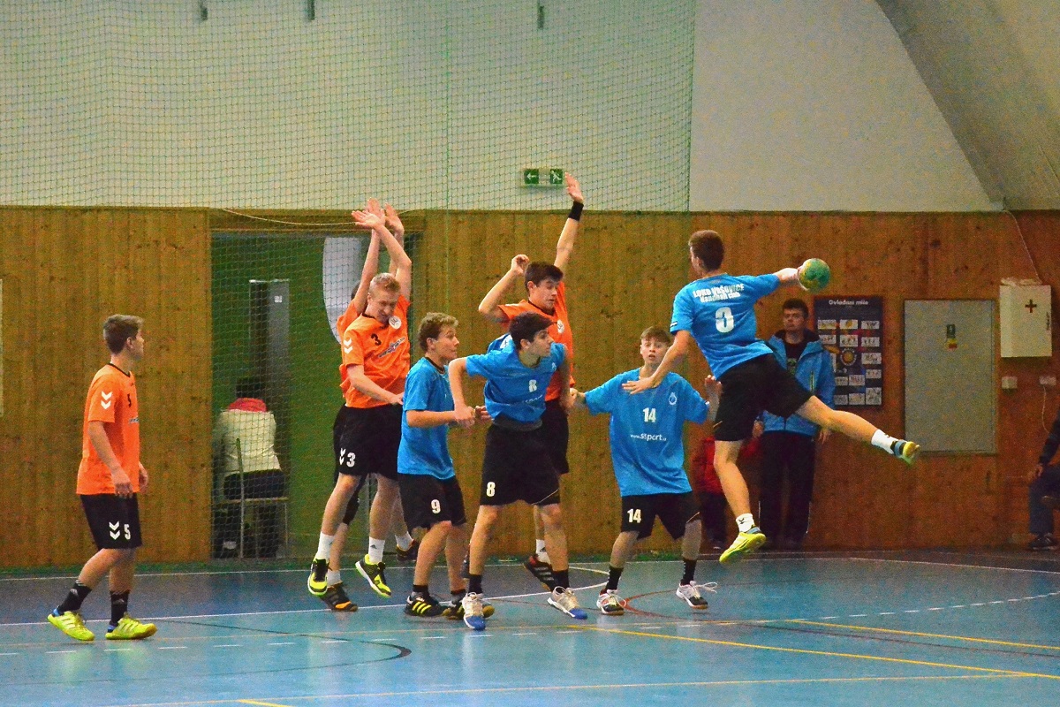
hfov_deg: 13.0
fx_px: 4637
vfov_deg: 8.7
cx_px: 530
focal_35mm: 158
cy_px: 354
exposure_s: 1/1250
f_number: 5.6
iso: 6400
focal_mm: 105
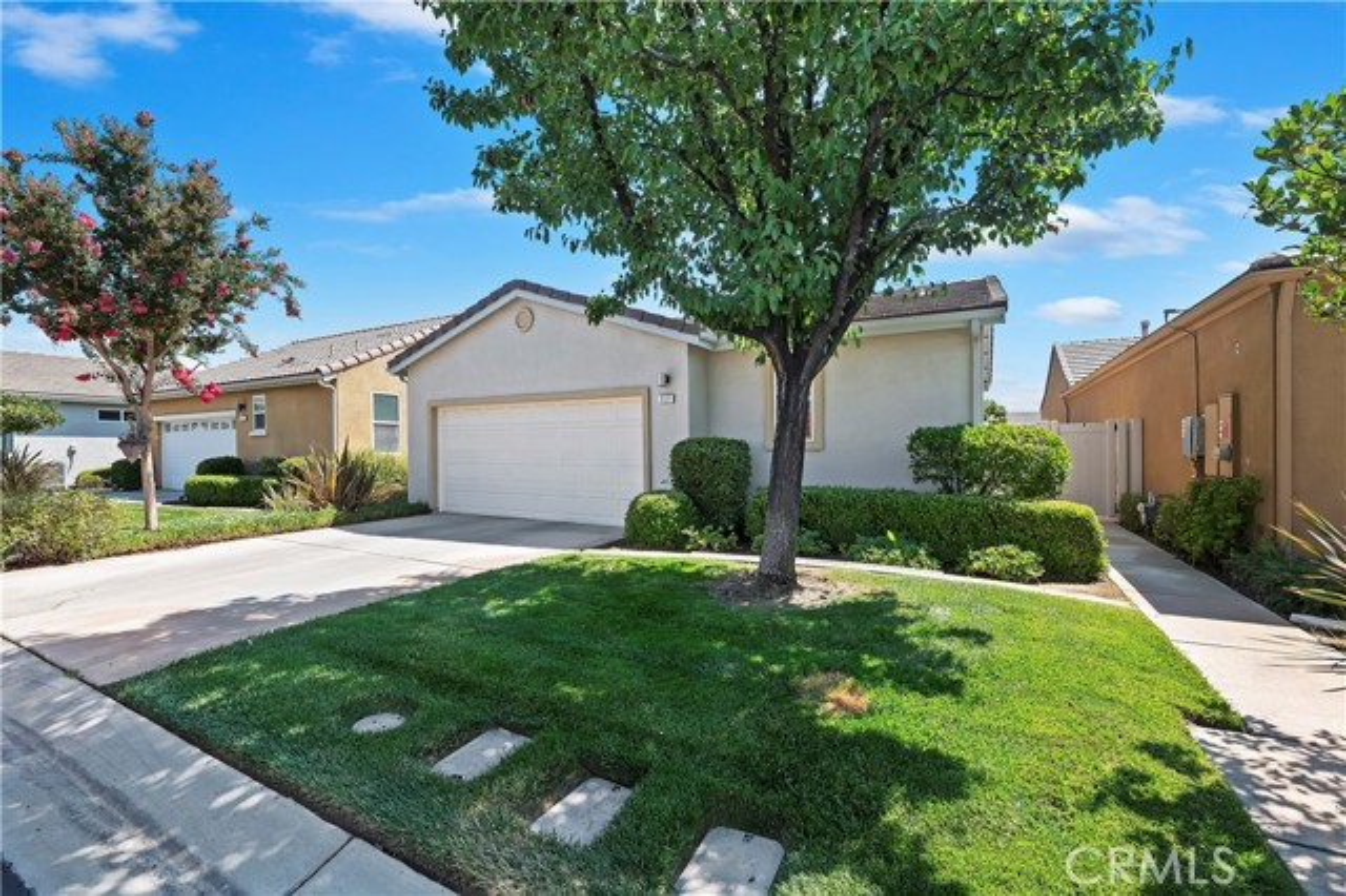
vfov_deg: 81.1
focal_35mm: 14
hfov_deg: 104.3
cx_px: 673
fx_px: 523
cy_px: 448
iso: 500
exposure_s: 1/125
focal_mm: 14
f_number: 13
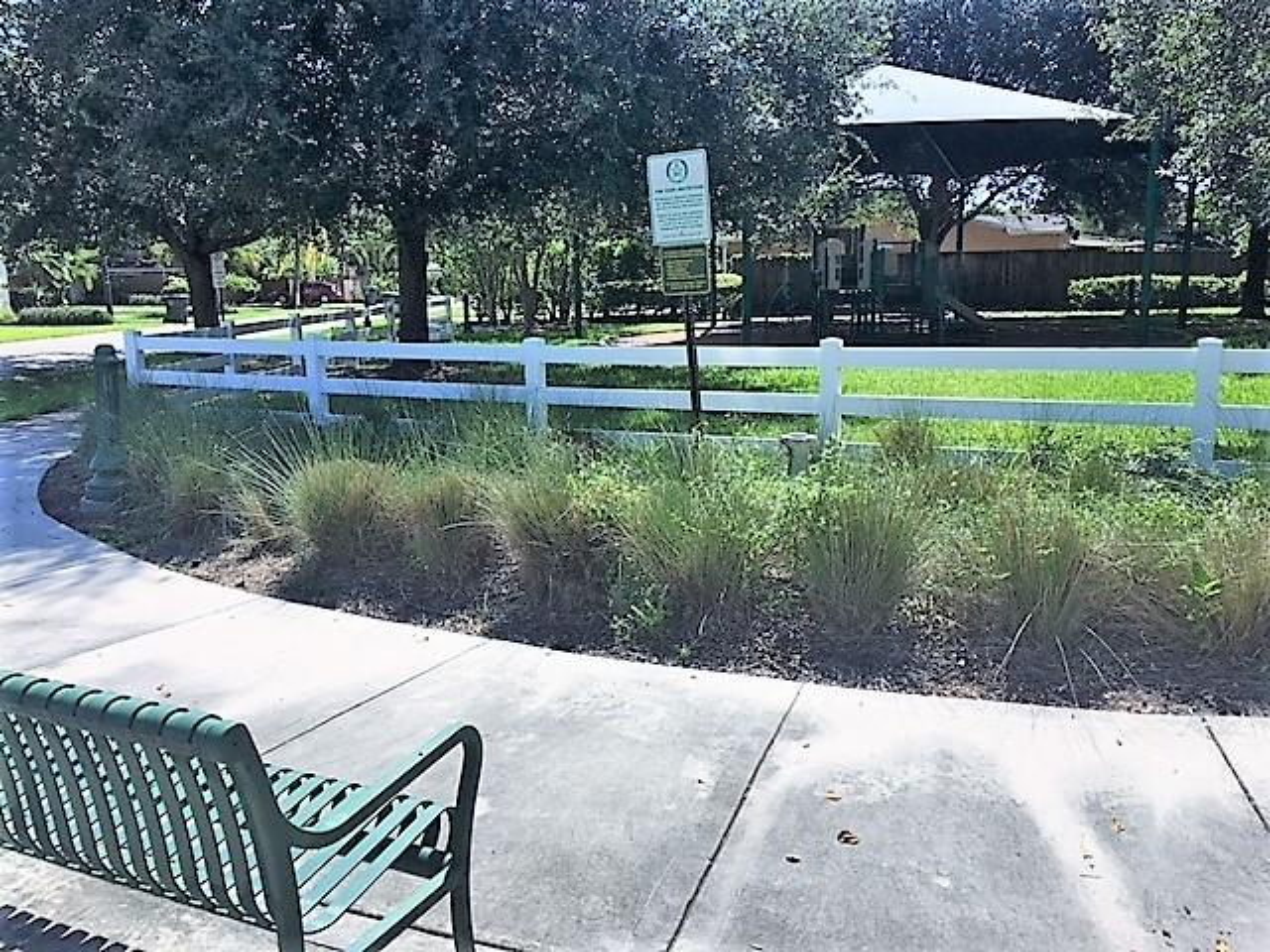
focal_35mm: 29
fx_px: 1064
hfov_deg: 61.7
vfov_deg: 48.2
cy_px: 476
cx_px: 635
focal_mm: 4.15
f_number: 2.2
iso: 25
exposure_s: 1/1399
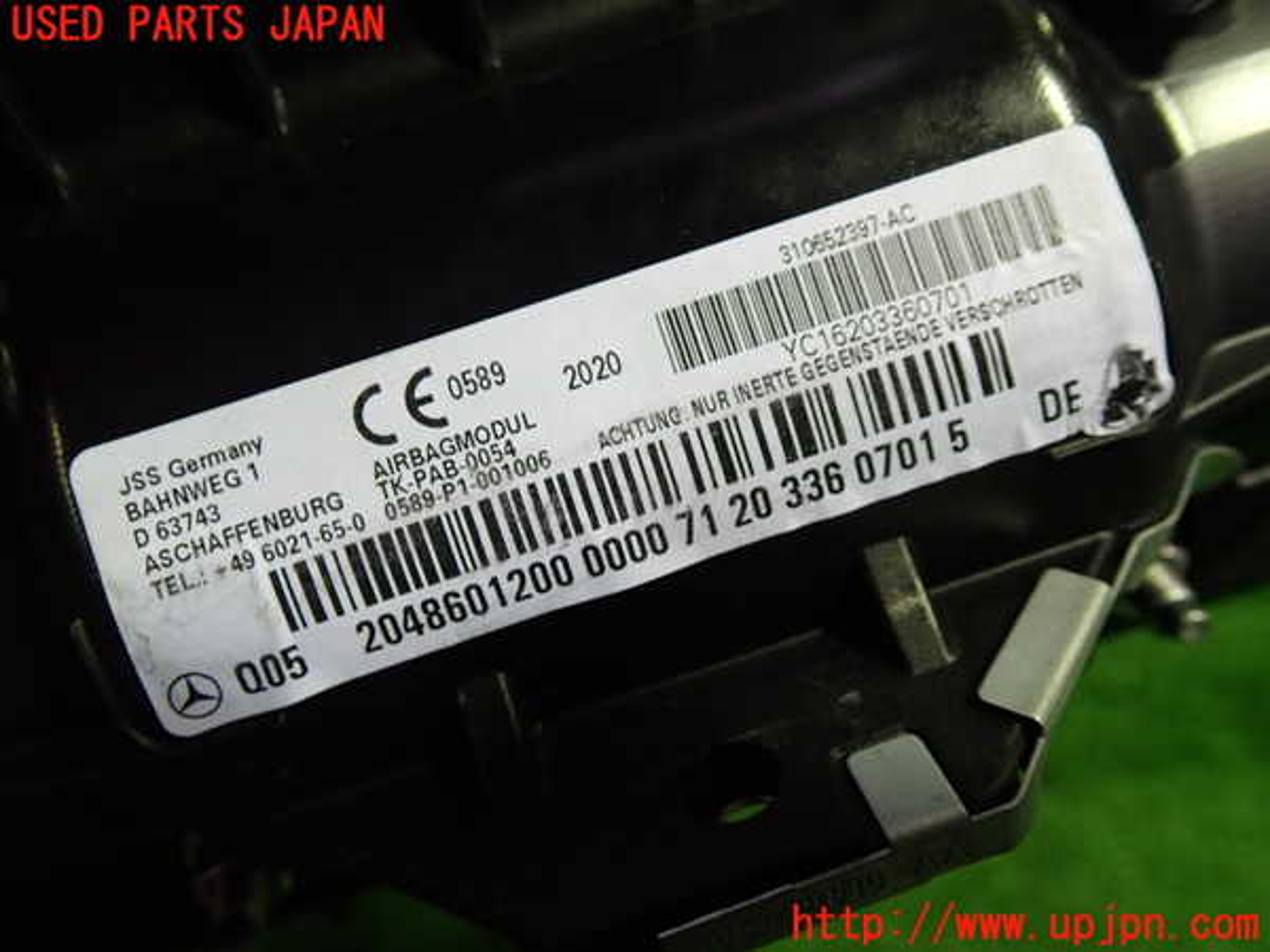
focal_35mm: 30
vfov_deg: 46.8
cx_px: 635
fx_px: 1101
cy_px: 476
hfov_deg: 60.0
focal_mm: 5.4
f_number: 2.3
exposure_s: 1/60
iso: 200
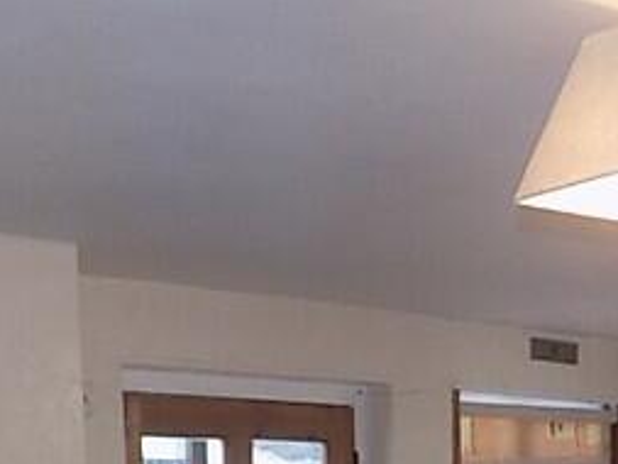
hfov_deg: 20.7
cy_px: 779
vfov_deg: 14.4
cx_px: 542
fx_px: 1661
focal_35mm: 93
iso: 250
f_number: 3.1
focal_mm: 4
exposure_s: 1/30
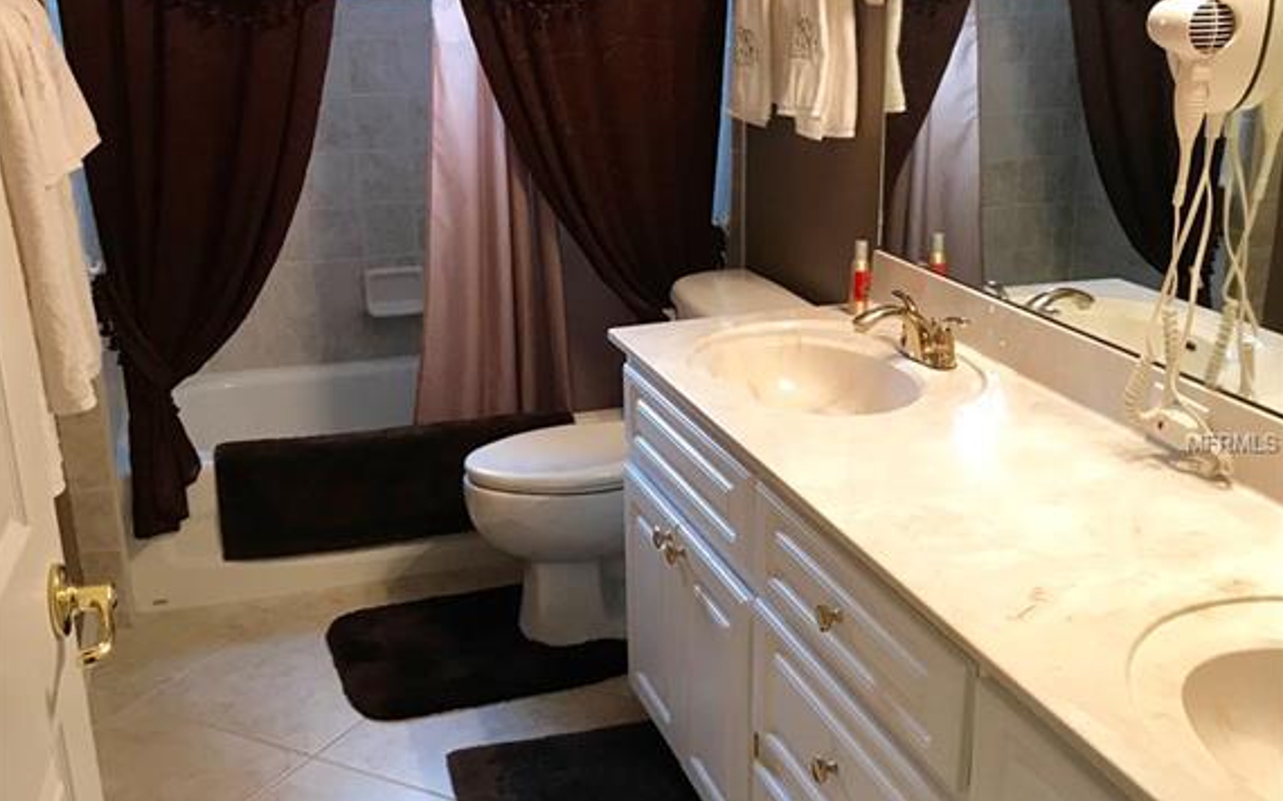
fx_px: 1398
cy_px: 443
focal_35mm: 40
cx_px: 639
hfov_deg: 49.3
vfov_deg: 31.9
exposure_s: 1/24
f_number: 1.8
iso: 40
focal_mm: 3.99
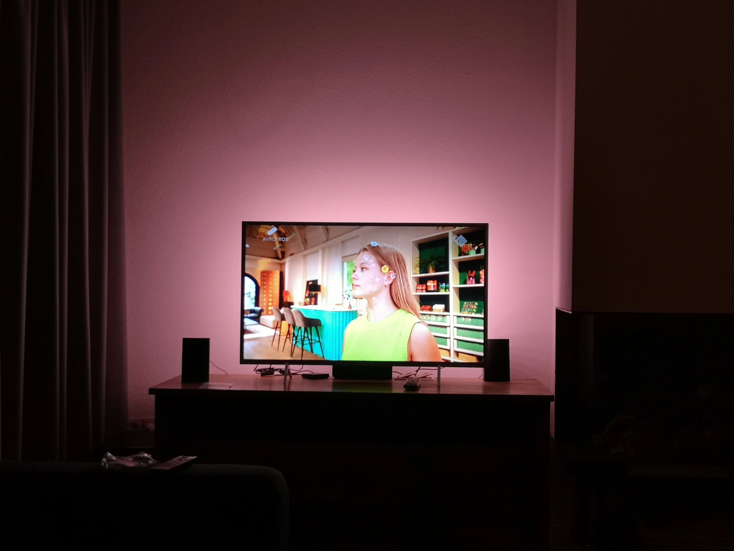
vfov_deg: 31.5
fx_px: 975
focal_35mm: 46
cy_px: 276
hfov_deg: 41.2
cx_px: 367
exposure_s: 1/33.3
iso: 125
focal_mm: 3.95
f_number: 1.8
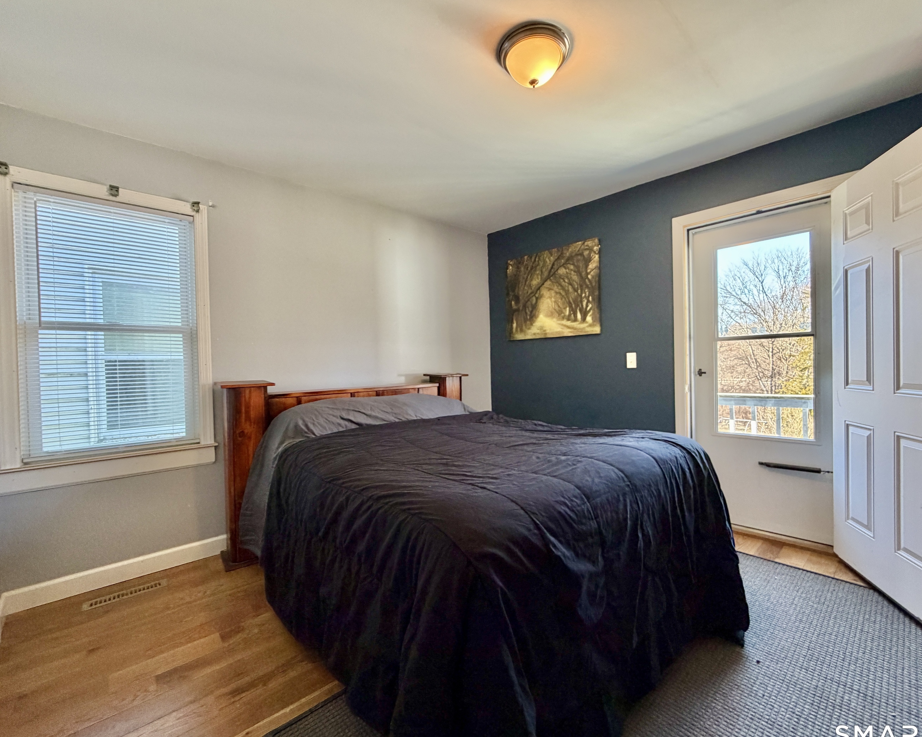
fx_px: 409
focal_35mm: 15
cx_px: 480
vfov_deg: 84.0
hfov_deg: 96.7
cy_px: 373
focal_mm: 2.22
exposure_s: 1/60
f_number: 2.2
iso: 200
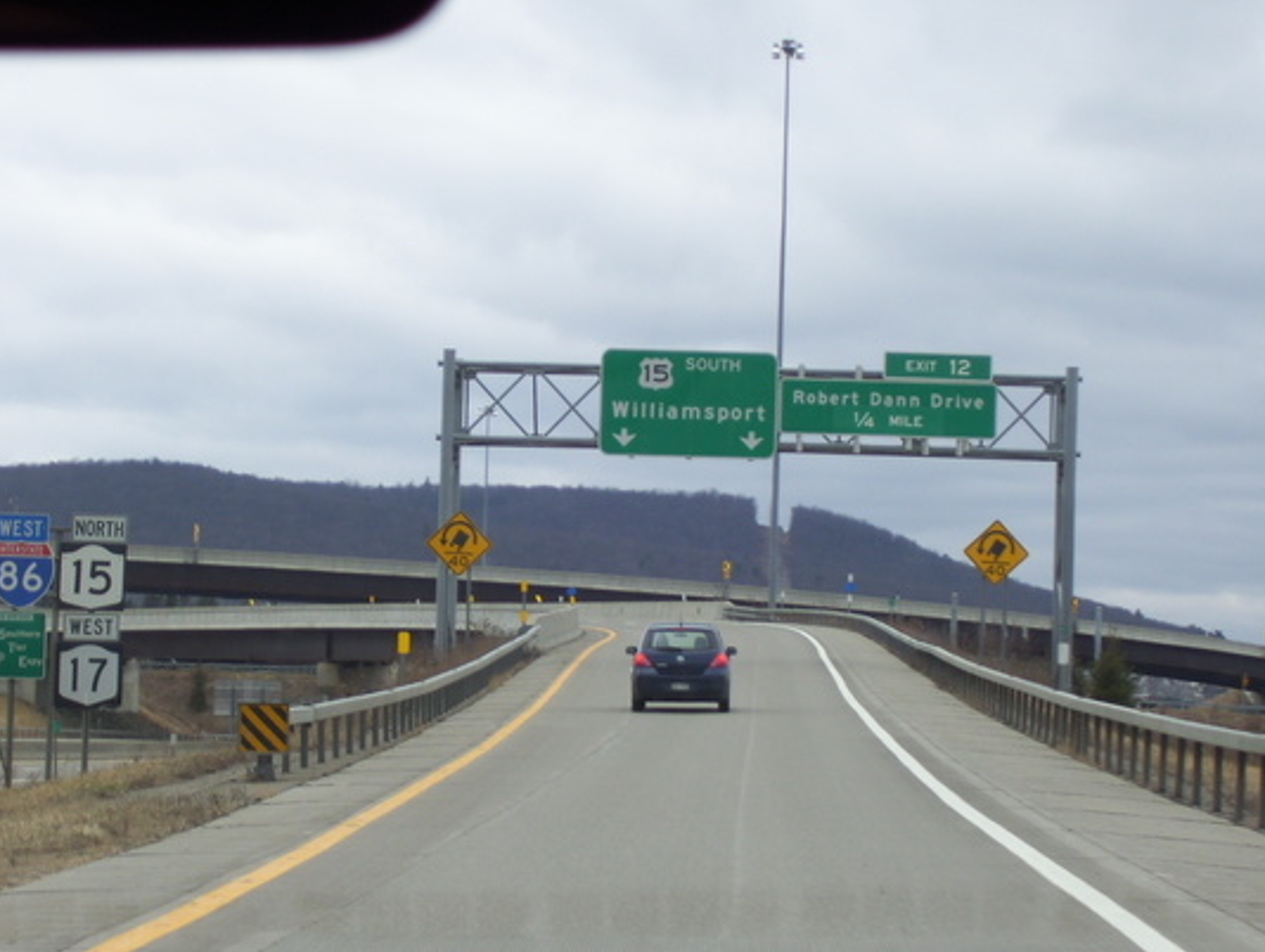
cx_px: 635
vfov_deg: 12.3
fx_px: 4428
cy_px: 490
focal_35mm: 121
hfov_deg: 16.3
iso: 80
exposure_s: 1/320
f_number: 4.6
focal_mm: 18
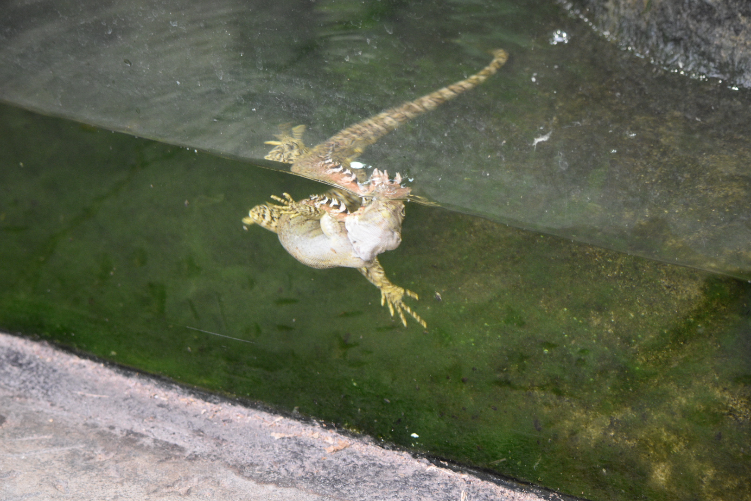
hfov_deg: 20.9
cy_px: 250
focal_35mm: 98
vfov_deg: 14.0
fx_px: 2034
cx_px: 376
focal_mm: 65
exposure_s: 1/60
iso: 1250
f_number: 4.5
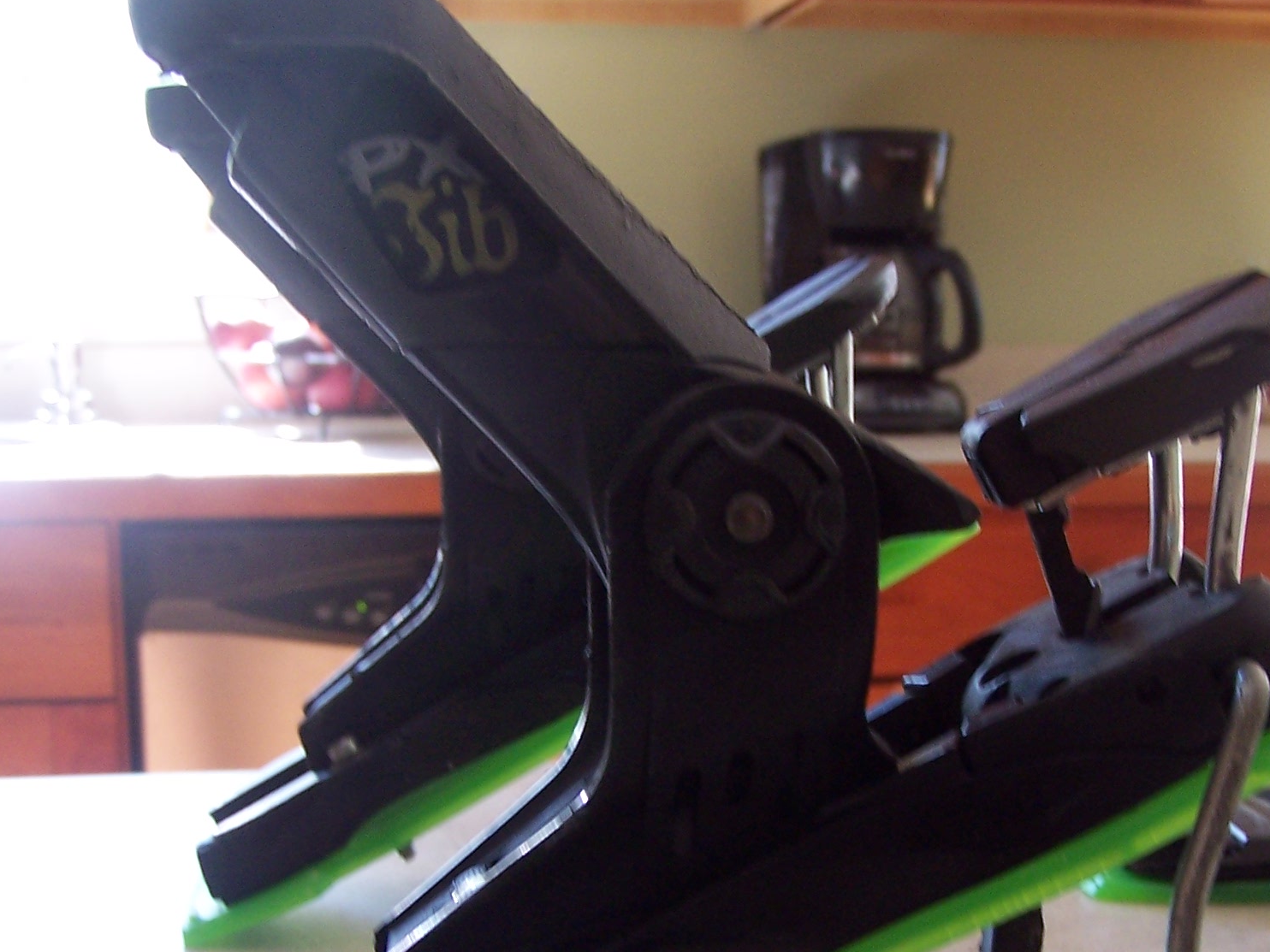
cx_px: 792
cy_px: 733
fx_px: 2165
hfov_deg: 32.6
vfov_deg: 24.5
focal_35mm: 59
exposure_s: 1/30
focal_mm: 6.3
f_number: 2.8
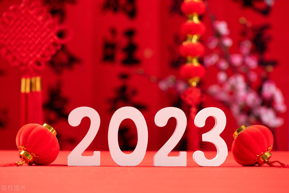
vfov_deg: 13.1
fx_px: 843
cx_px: 144
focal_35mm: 105
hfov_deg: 19.4
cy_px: 96
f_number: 7.1
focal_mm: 105
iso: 100
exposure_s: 1/125
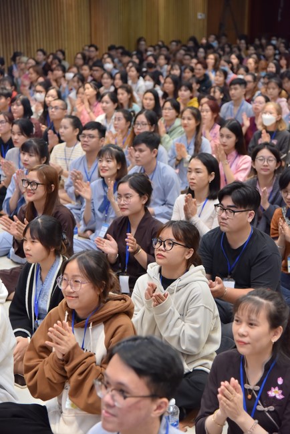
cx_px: 145
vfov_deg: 27.0
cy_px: 217
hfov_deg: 18.2
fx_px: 905
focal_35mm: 75
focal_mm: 75
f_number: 4.5
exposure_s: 1/125
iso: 1250
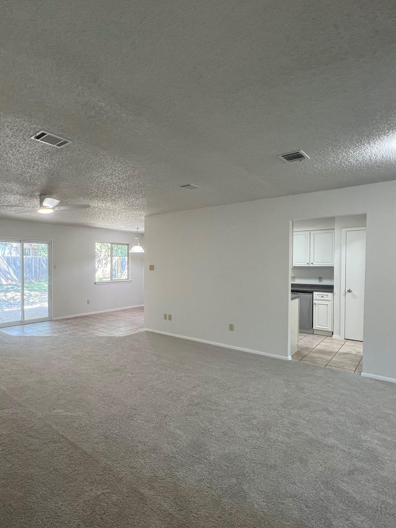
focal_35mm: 18
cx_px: 104
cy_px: 271
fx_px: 275
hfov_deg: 67.5
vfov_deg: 87.7
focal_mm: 1.57
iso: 125
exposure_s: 1/60
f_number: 1.8
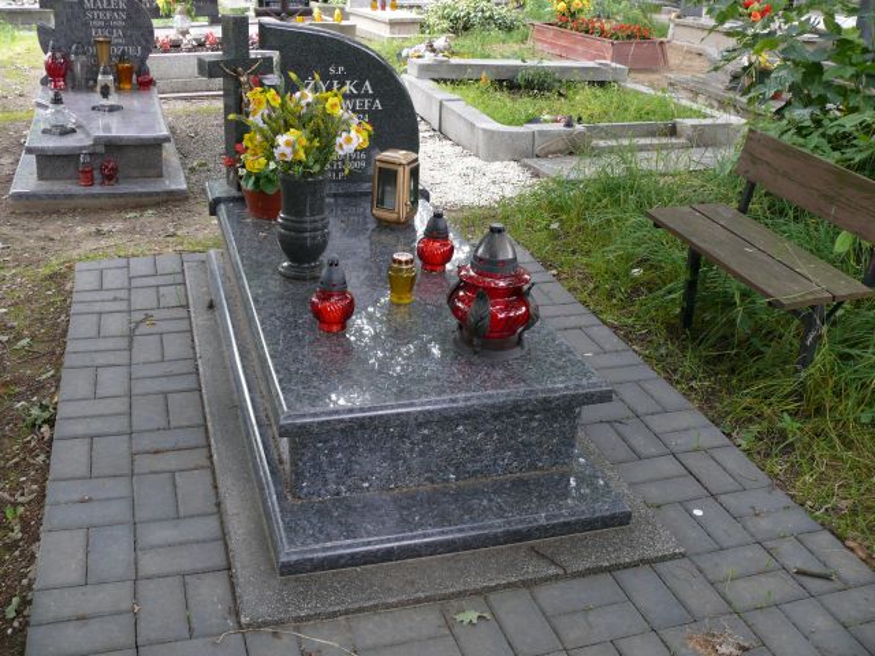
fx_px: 885
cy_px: 328
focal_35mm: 35
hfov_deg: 52.6
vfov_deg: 40.7
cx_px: 438
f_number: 2.8
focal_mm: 7.4
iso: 100
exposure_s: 1/60
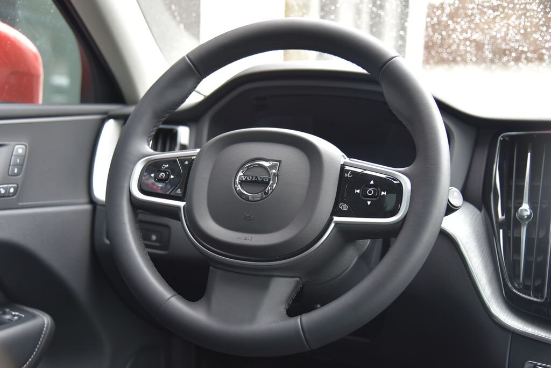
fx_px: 613
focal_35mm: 40
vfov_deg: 33.4
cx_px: 276
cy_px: 184
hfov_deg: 48.4
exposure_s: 1/30
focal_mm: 40
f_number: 4
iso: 500
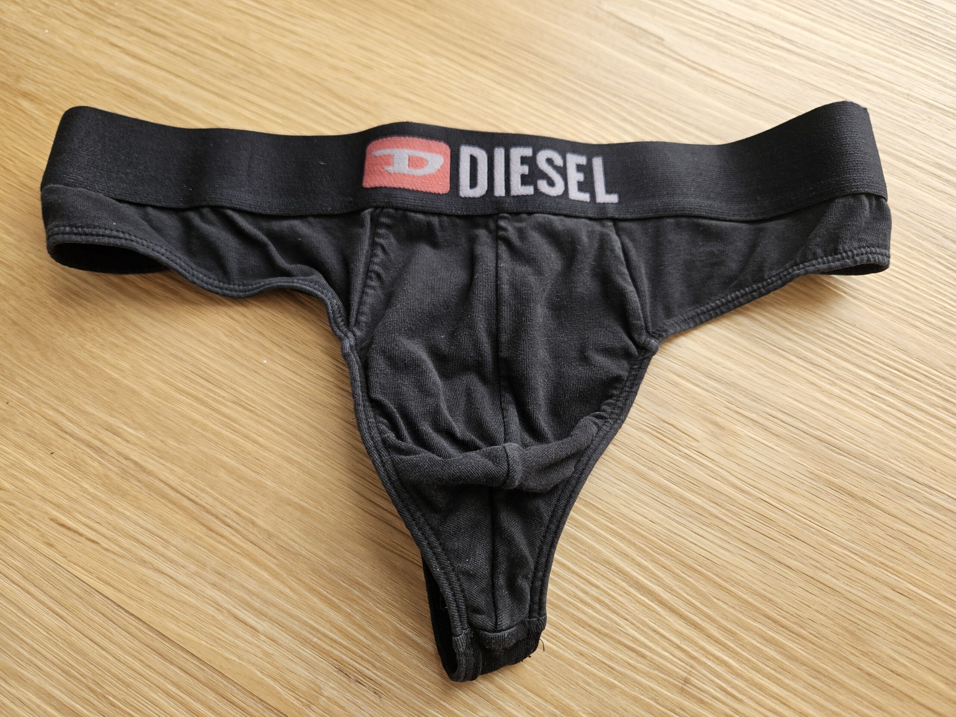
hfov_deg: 73.9
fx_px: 635
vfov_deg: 58.9
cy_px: 358
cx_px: 478
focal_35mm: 23
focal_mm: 5.4
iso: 125
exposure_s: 1/182
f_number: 1.8
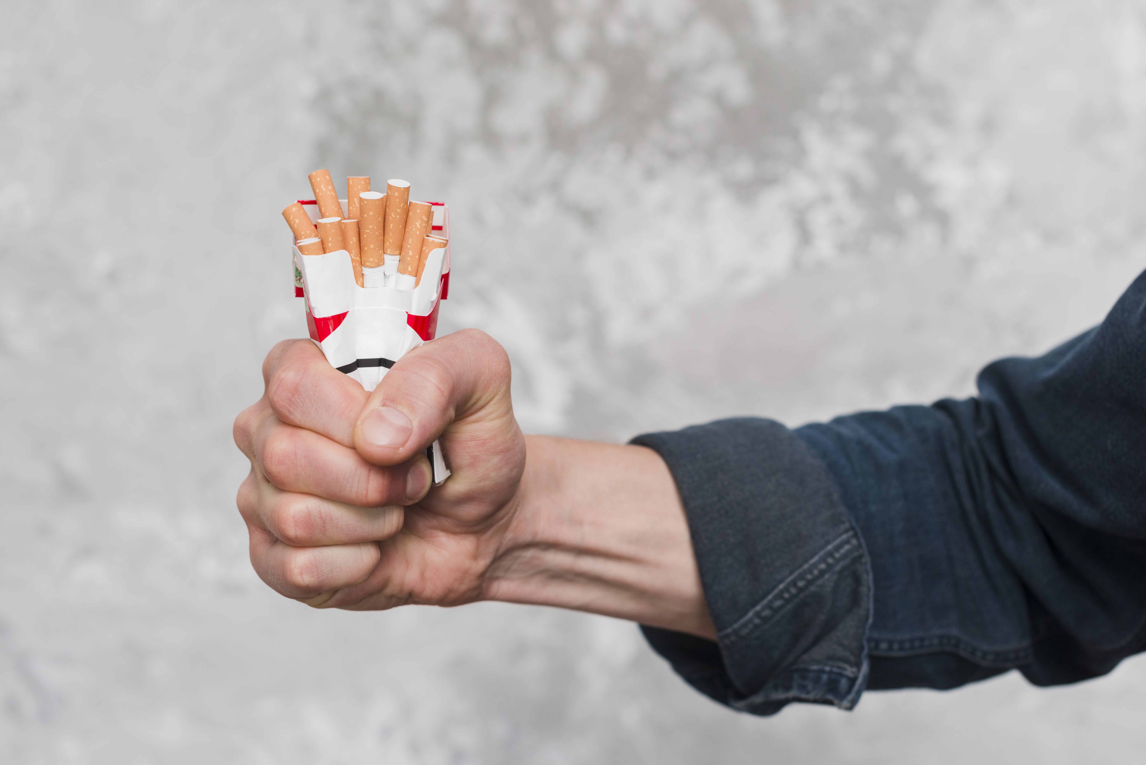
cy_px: 382
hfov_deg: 39.6
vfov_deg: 27.0
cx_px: 573
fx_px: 1592
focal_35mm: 50
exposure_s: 1/160
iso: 500
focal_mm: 50
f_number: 4.5
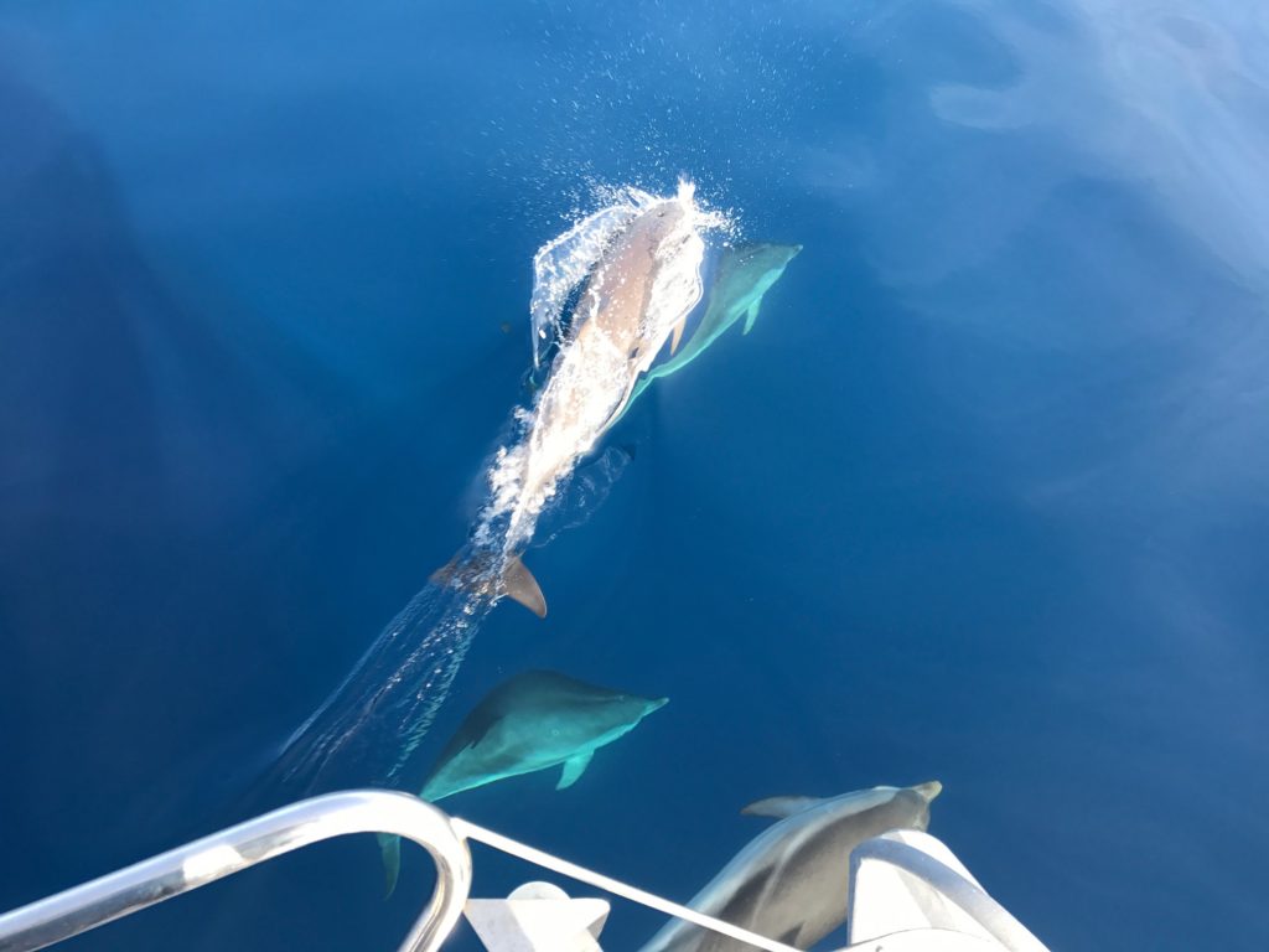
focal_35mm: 28
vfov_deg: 49.7
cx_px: 634
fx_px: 1026
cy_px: 476
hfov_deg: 63.4
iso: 20
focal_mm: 3.99
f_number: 1.8
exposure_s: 1/318
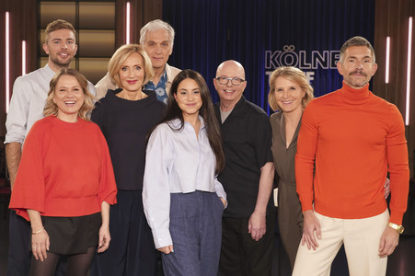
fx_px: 576
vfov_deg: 27.0
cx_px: 208
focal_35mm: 50
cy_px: 138
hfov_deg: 39.6
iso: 1600
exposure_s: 1/125
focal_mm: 50
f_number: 4
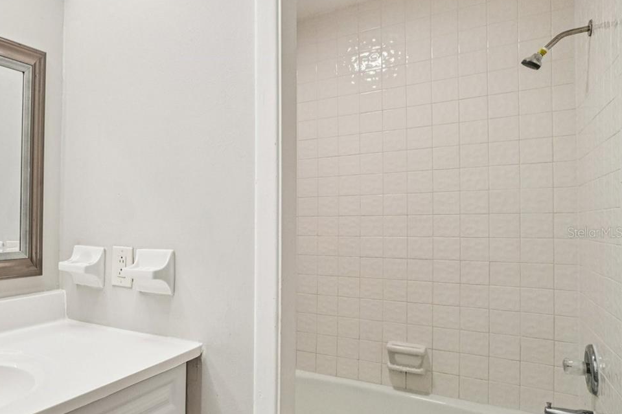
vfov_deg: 51.2
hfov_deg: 63.9
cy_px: 232
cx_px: 107
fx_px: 432
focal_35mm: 25
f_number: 8
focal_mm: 10
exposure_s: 1/30
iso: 500
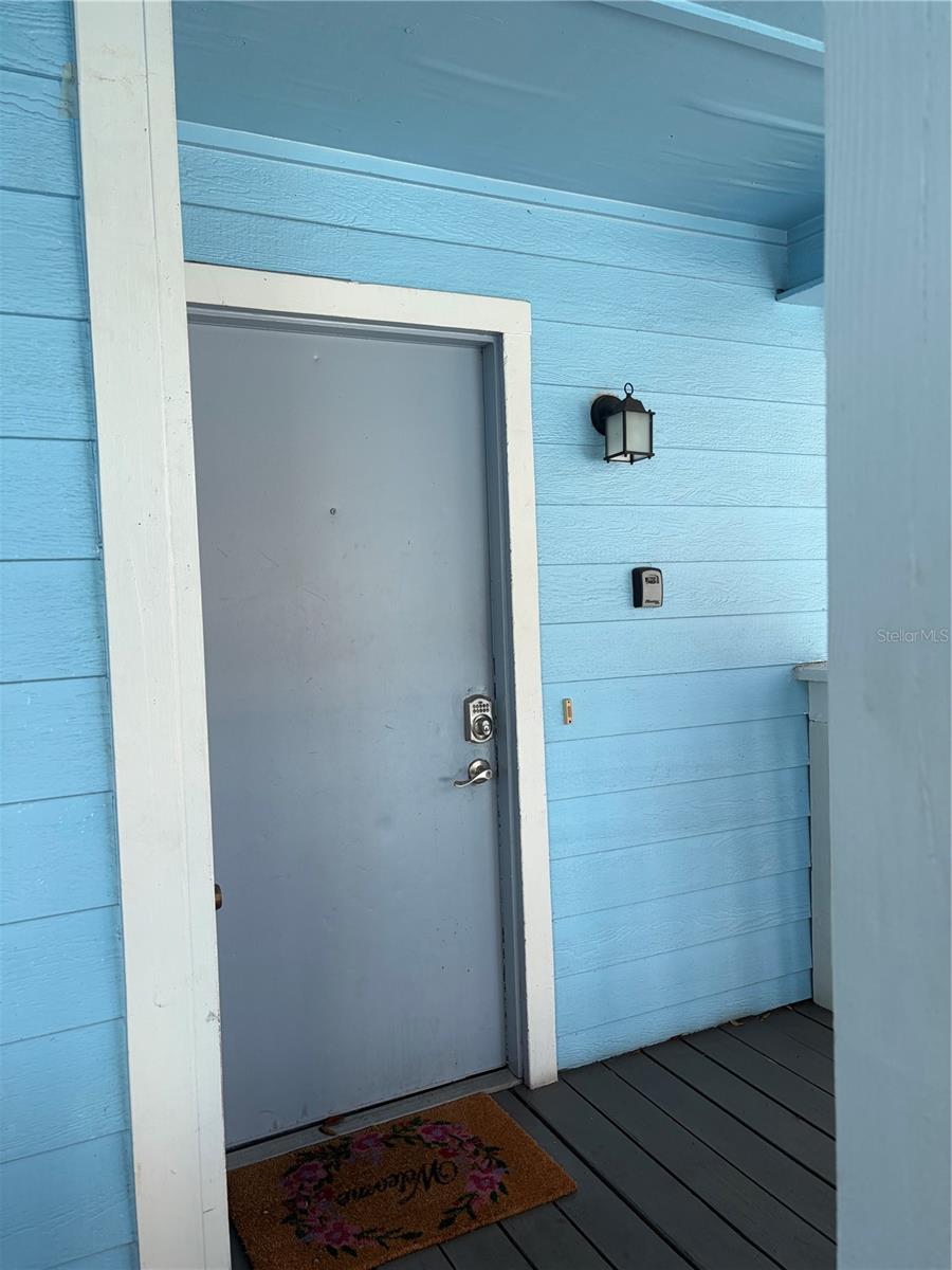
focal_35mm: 26
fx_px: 953
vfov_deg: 67.3
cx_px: 476
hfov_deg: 53.1
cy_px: 635
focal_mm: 5.96
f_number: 1.6
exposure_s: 1/313
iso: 40
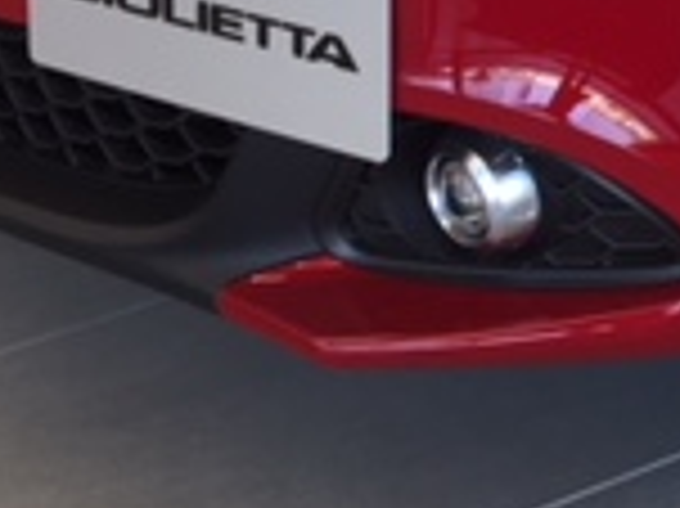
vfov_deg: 10.8
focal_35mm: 123
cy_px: -548
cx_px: 910
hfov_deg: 15.2
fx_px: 2414
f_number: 2.2
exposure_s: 1/60
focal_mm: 4.15
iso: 32
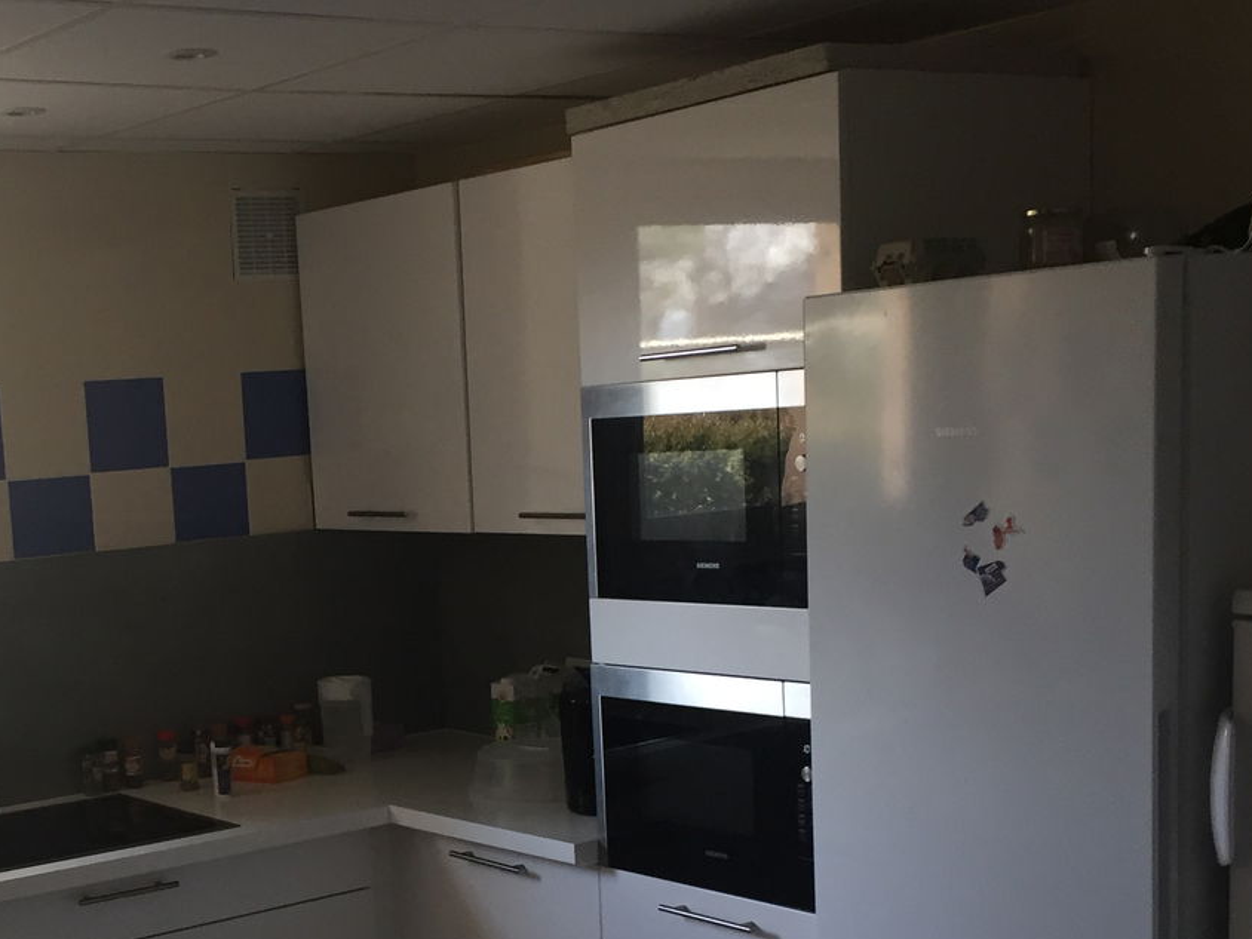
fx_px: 1989
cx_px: 276
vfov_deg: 26.2
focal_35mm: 55
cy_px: 724
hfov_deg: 34.0
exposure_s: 1/33
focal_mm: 4.15
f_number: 2.2
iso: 40
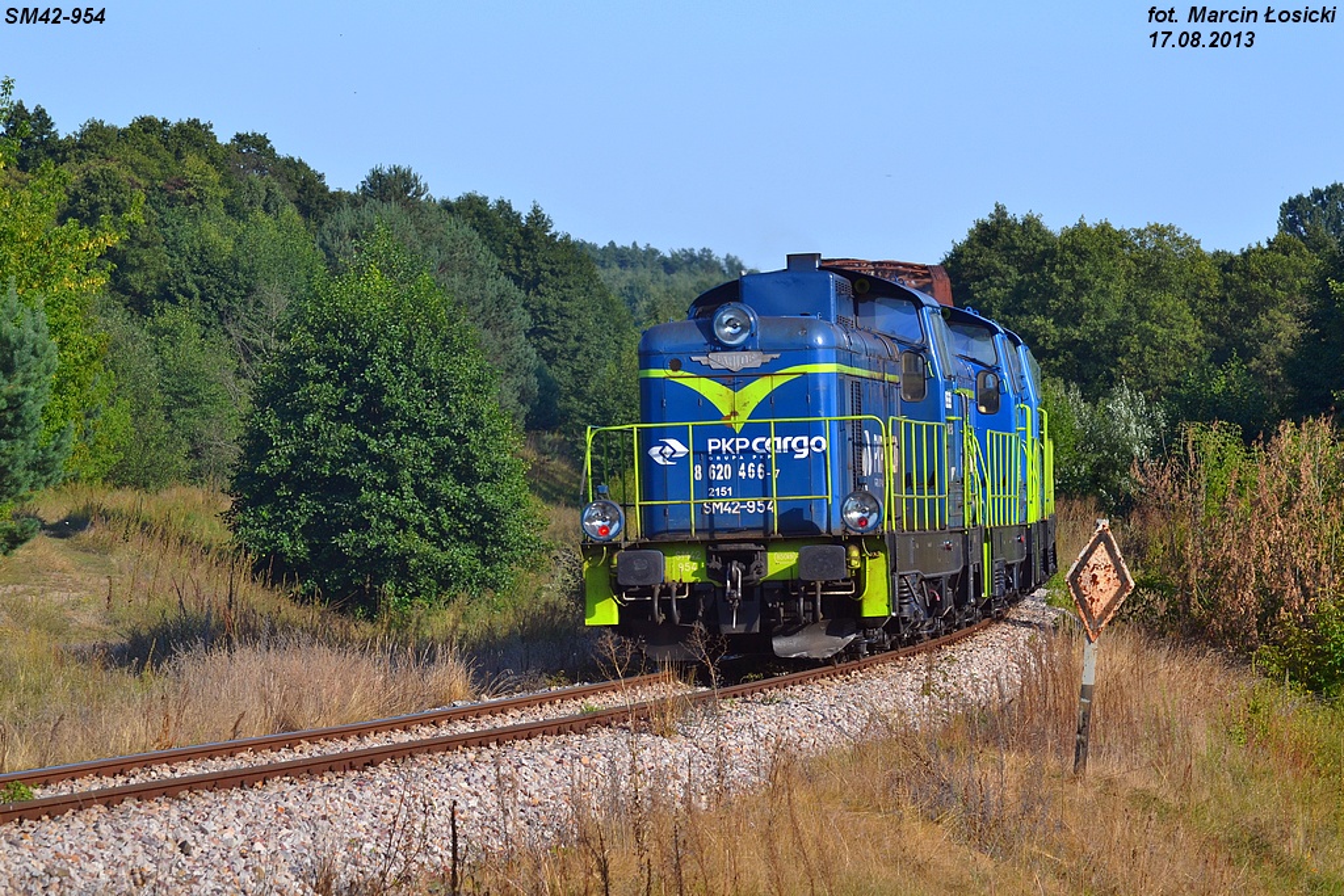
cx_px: 672
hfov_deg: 11.0
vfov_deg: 7.3
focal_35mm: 188
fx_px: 7001
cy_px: 448
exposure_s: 1/125
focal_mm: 125
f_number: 9
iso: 100
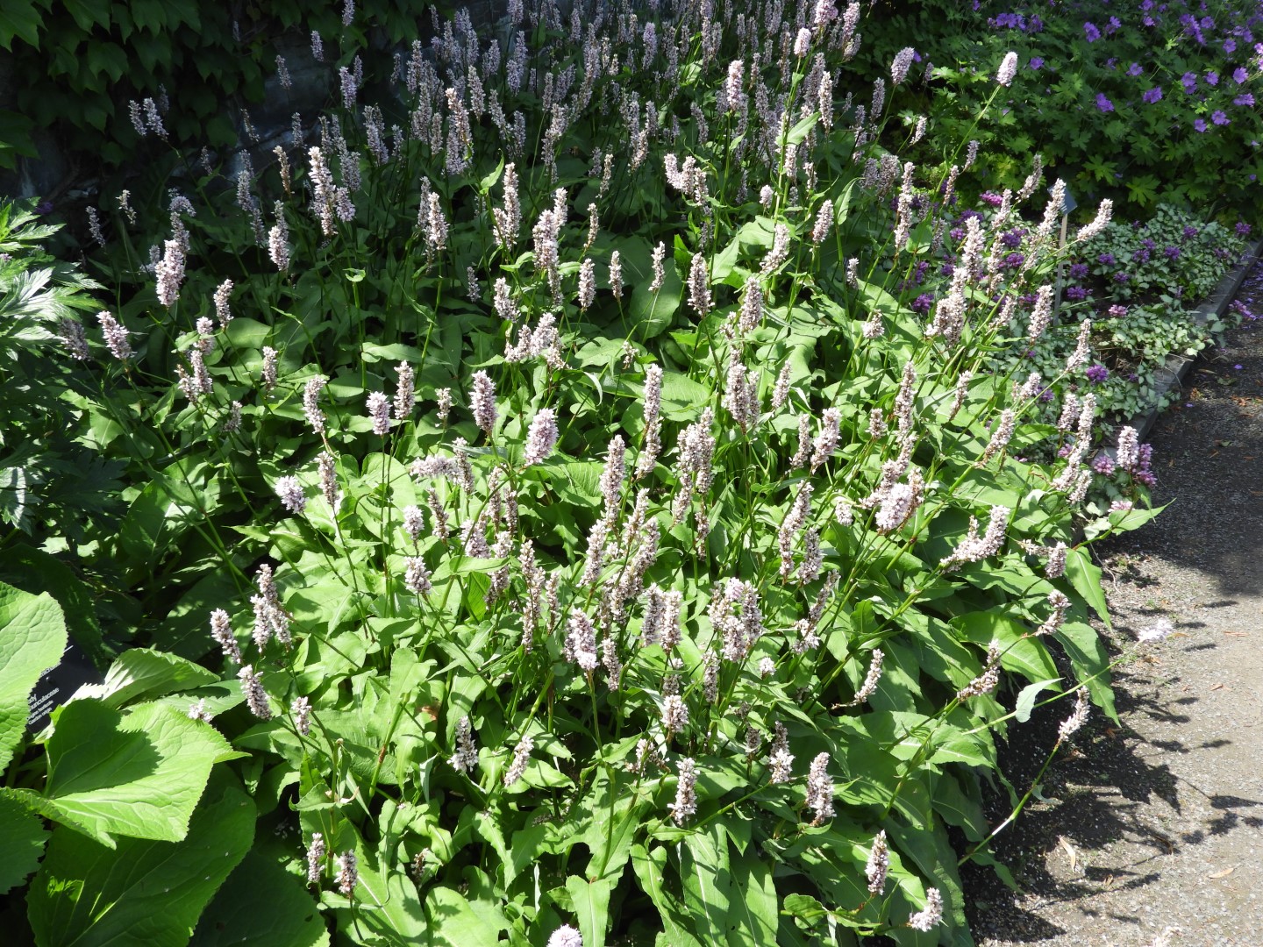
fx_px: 1277
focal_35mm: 35
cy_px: 474
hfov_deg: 52.6
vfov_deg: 40.7
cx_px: 632
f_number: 3.8
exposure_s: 1/400
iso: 100
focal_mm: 6.3
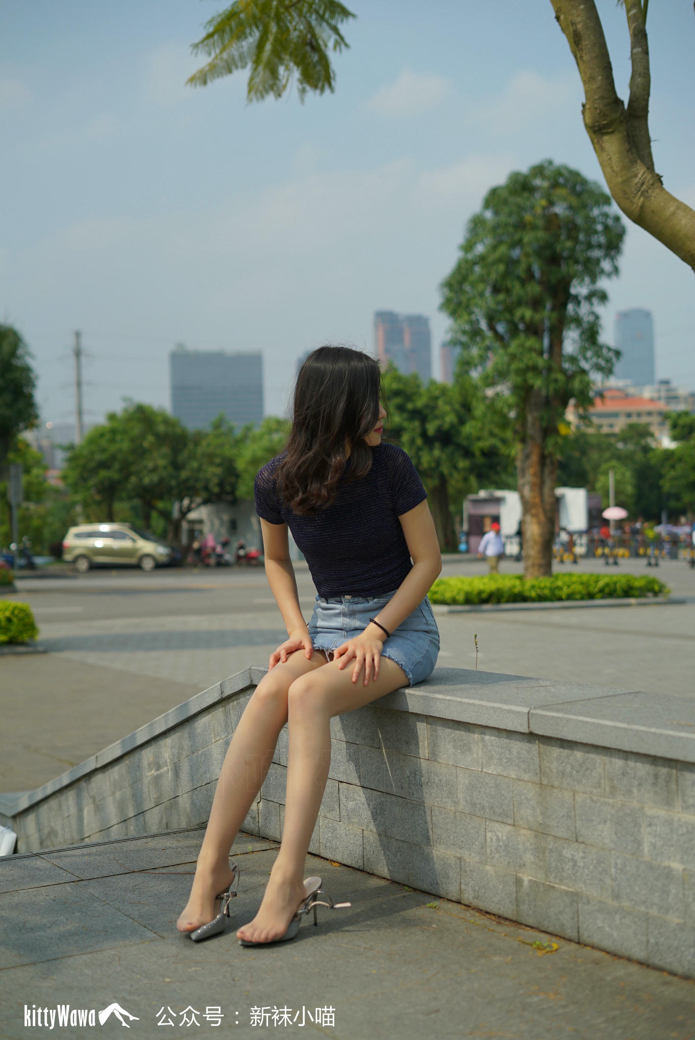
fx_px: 1446
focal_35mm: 50
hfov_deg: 27.0
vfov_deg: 39.6
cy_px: 520
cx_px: 348
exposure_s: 1/2500
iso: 100
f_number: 2.8
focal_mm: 50
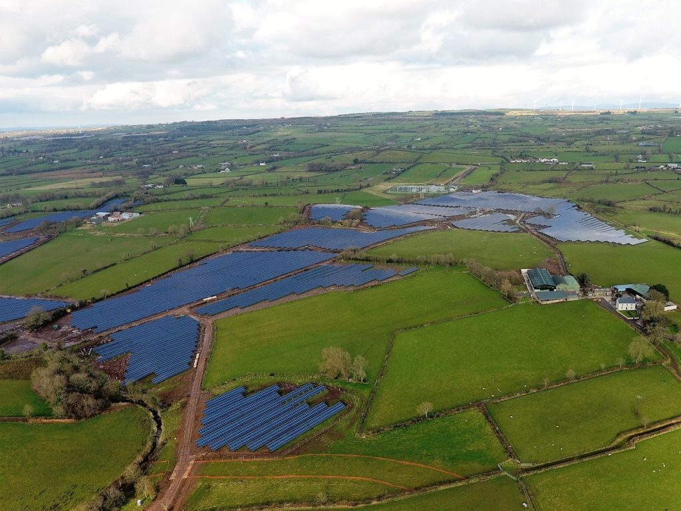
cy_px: 256
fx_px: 393
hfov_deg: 81.7
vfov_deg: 66.0
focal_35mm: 20
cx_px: 340
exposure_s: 1/310
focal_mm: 3.61
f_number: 2.8
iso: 100
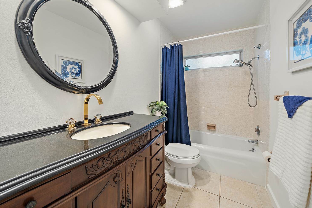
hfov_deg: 108.1
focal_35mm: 13
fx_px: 113
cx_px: 168
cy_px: 96
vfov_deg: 85.2
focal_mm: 12
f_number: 8
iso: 200
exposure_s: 1
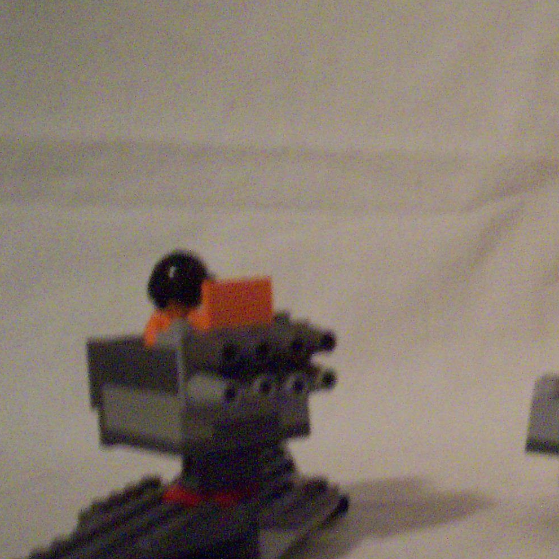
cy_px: 393
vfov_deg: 23.2
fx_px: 1352
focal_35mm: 74
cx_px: 571
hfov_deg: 22.4
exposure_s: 1/8
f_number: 4.5
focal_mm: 5.9
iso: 376
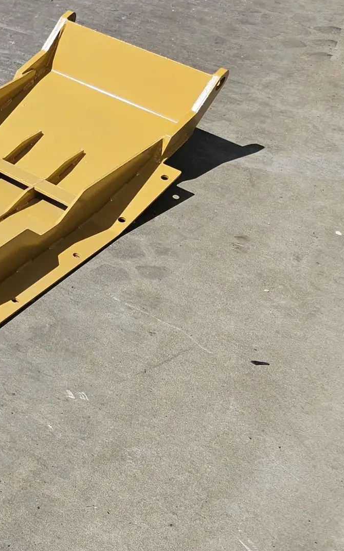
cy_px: 380
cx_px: -260
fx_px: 885
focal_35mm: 59
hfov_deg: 17.9
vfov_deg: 34.1
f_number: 1.8
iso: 25
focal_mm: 5.4
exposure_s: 1/3050
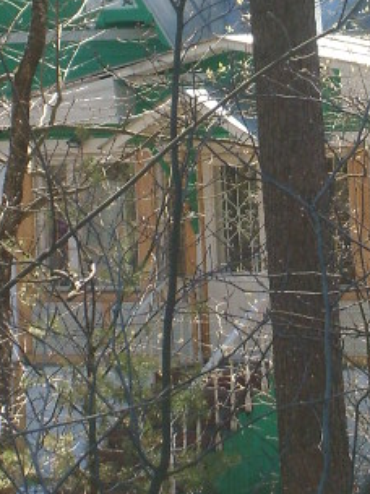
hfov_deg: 4.9
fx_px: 4318
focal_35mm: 303
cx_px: 185
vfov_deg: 6.5
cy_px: -169
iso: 50
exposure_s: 1/135
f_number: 4.7
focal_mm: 14.97
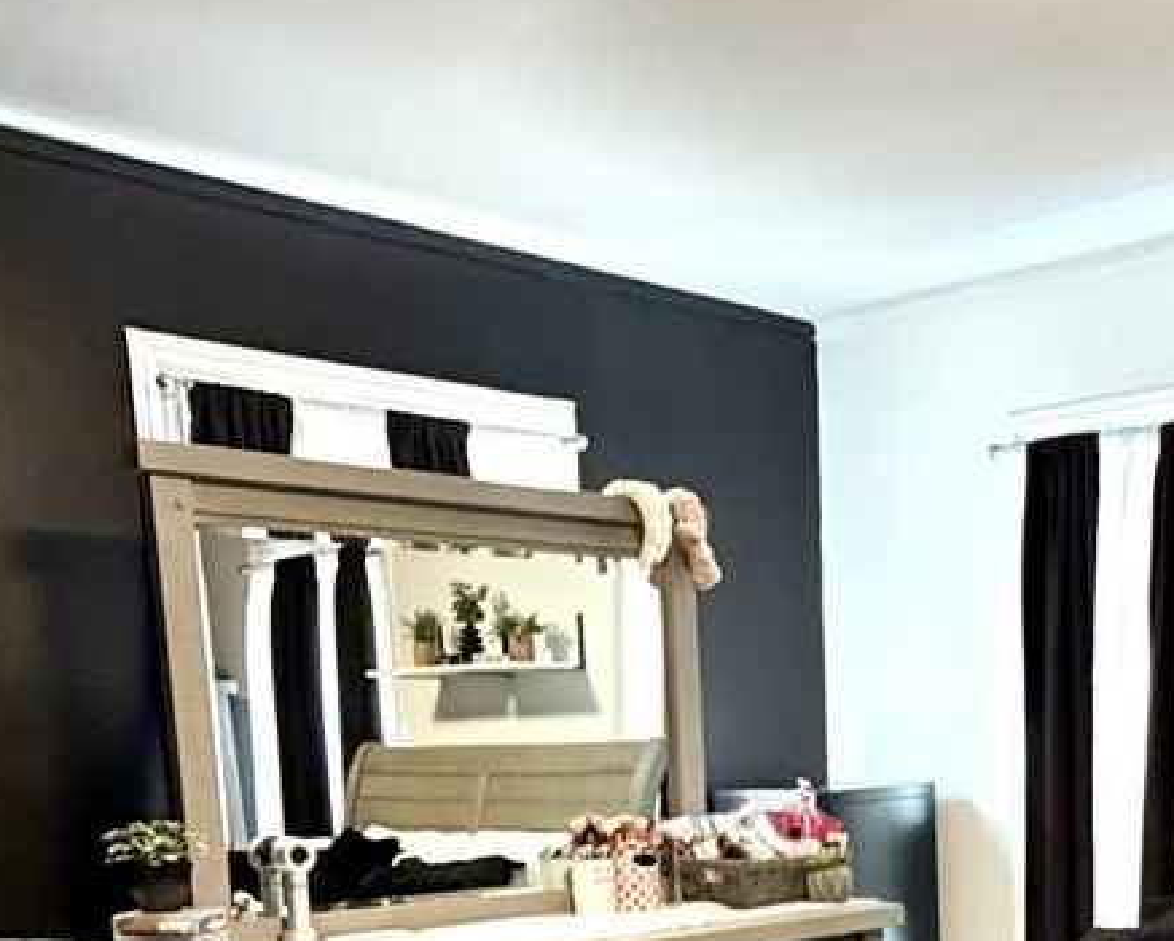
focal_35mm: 48
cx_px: 1058
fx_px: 1669
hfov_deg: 36.4
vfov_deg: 28.8
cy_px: 1014
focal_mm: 2.22
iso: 640
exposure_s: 1/60
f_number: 2.2
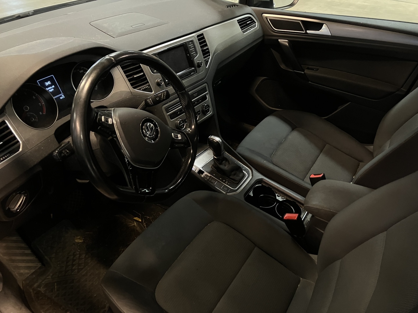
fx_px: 338
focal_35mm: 28
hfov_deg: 63.4
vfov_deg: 49.7
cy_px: 156
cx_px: 209
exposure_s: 1/25
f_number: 1.8
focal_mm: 3.99
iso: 320
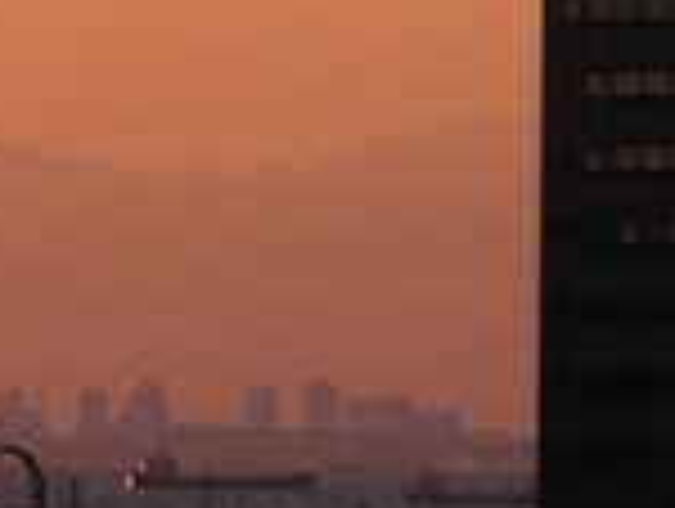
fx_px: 11660
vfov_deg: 2.5
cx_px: 40
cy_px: -153
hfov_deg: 3.3
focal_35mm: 597
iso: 118
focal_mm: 42.6
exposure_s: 1/250
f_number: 5.6
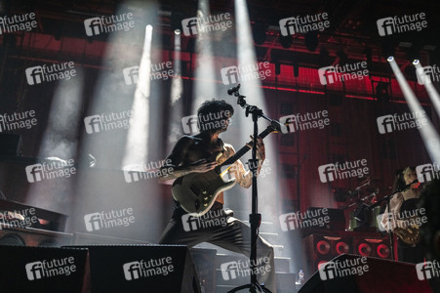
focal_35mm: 38
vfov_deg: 35.0
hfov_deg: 50.7
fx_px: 464
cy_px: 146
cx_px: 220
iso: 2500
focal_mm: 38
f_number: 4
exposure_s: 1/320
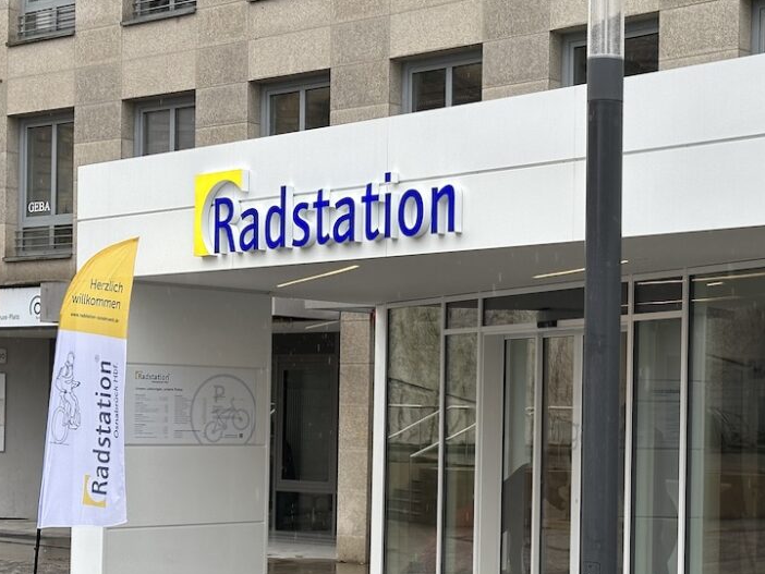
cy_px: 387
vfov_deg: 18.4
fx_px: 1769
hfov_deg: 24.1
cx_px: 593
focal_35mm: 80
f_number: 1.78
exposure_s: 1/494
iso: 64
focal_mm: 6.86
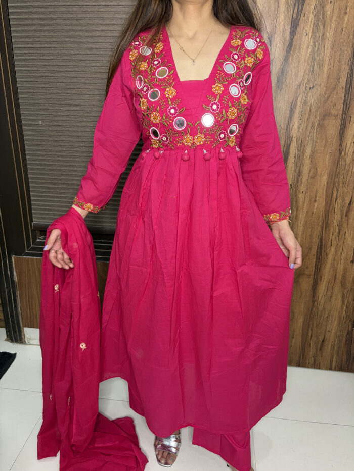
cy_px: 236
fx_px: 354
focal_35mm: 26
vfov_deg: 67.3
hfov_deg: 53.1
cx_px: 177
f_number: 1.6
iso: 200
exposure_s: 1/50
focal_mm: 5.96
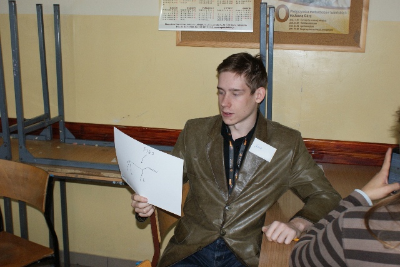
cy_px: 134
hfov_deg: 49.5
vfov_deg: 34.2
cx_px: 200
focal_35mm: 39
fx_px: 433
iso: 400
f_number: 5.6
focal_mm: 26
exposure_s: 1/60
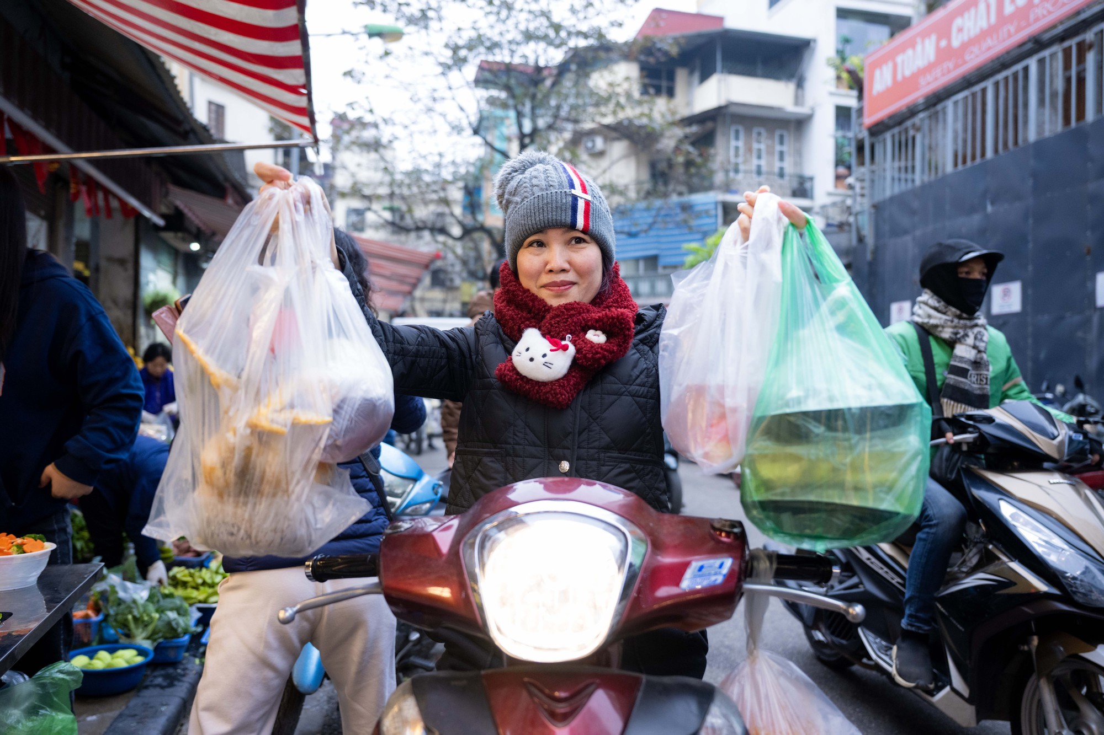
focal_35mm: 28
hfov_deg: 66.4
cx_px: 552
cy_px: 368
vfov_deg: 47.1
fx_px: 843
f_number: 2.8
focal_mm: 27.5
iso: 1000
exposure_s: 1/640
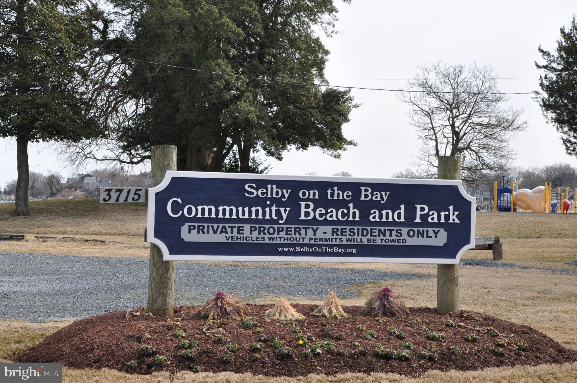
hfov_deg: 21.9
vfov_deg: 14.7
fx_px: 1489
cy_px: 192
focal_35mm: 93
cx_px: 288
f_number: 10
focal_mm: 62
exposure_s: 1/200
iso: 200
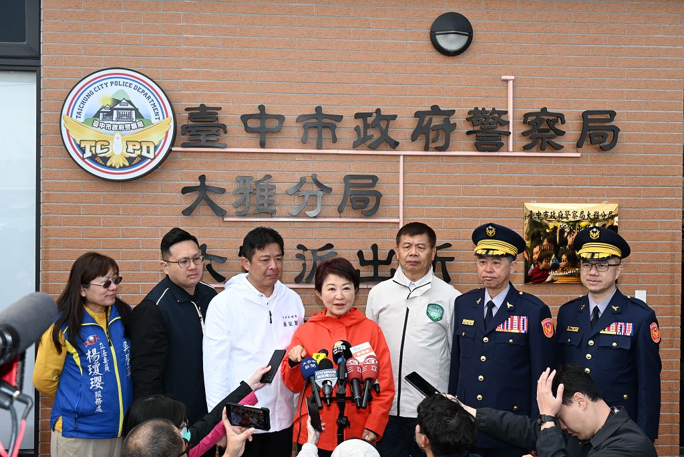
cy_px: 228
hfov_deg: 45.7
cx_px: 342
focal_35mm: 43
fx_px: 812
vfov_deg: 31.4
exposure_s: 1/200
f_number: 9
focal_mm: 28.5
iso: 280
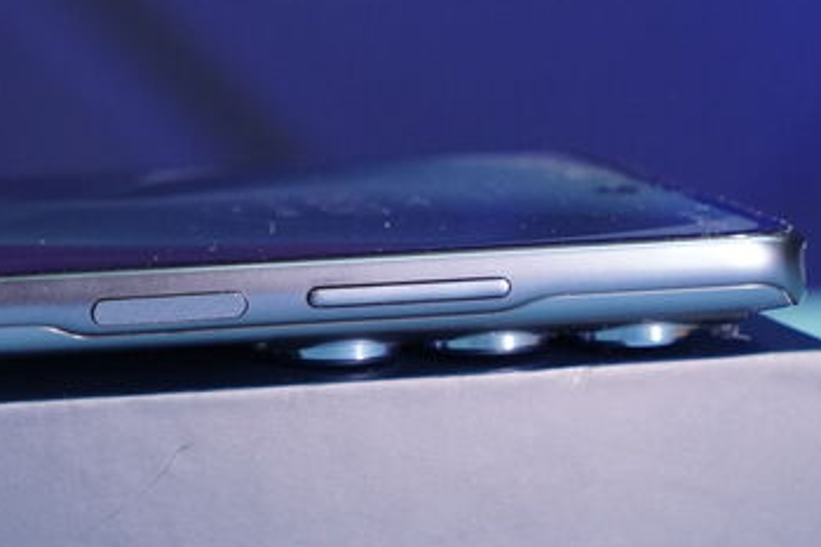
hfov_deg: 12.2
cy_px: 352
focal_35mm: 166
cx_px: -90
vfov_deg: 8.3
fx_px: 3784
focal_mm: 70
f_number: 6.3
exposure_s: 1/160
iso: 3200
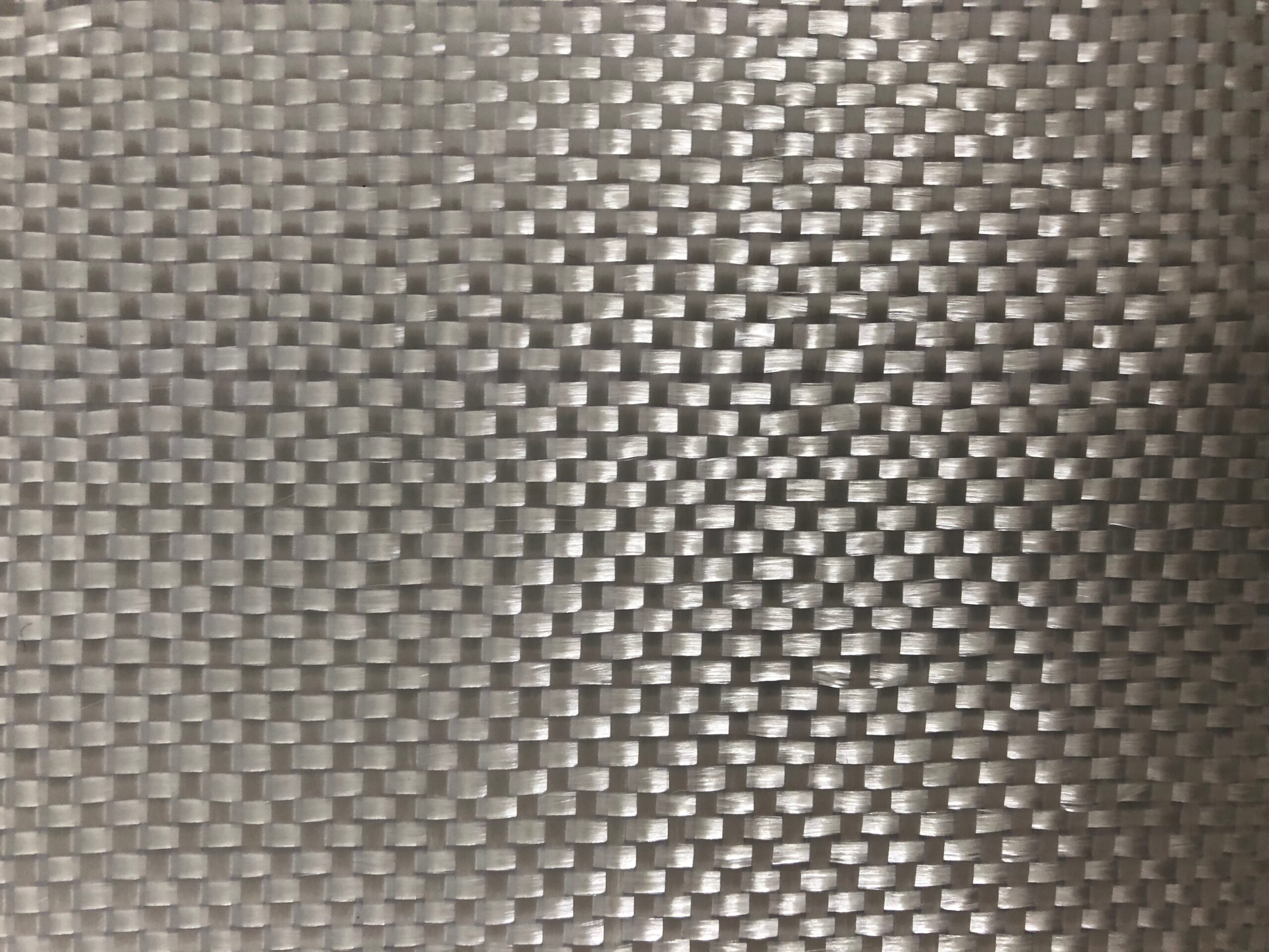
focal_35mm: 28
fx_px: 1026
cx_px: 634
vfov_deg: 49.7
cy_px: 476
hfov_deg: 63.4
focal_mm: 3.99
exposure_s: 1/20
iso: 40
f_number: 1.8
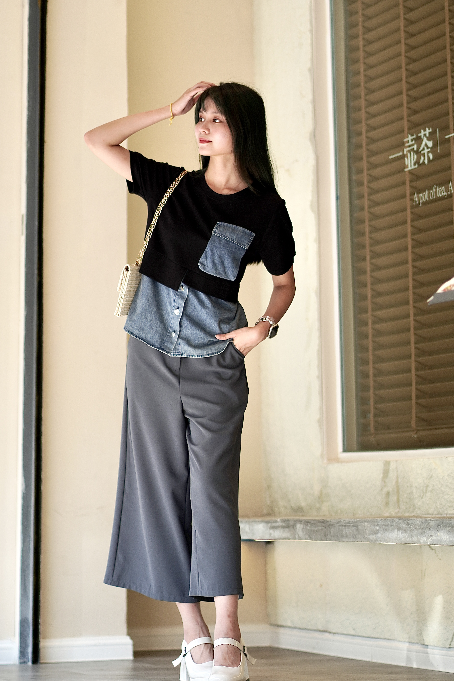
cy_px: 341
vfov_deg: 15.6
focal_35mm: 132
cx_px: 223
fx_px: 2488
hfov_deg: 10.4
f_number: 1.8
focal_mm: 85
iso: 100
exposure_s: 1/1250
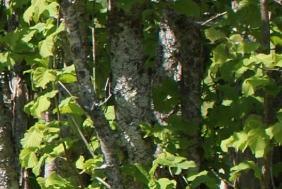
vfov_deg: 3.6
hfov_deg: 4.9
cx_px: -725
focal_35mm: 385
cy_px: -11
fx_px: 3018
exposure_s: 1/160
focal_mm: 35
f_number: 8
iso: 100
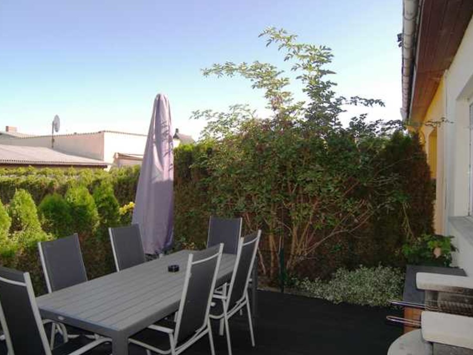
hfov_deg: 67.2
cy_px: 177
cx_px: 220
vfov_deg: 53.1
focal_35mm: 26
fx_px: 355
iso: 50
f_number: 2.8
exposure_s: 1/320
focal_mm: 5
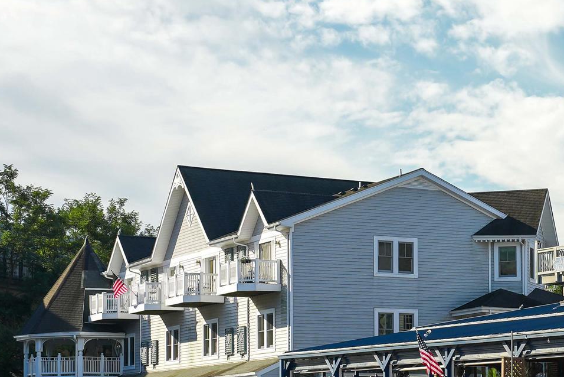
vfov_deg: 12.9
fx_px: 1645
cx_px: 532
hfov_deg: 19.0
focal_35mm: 105
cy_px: 359
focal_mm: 49
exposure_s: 1/125
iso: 80
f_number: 3.2
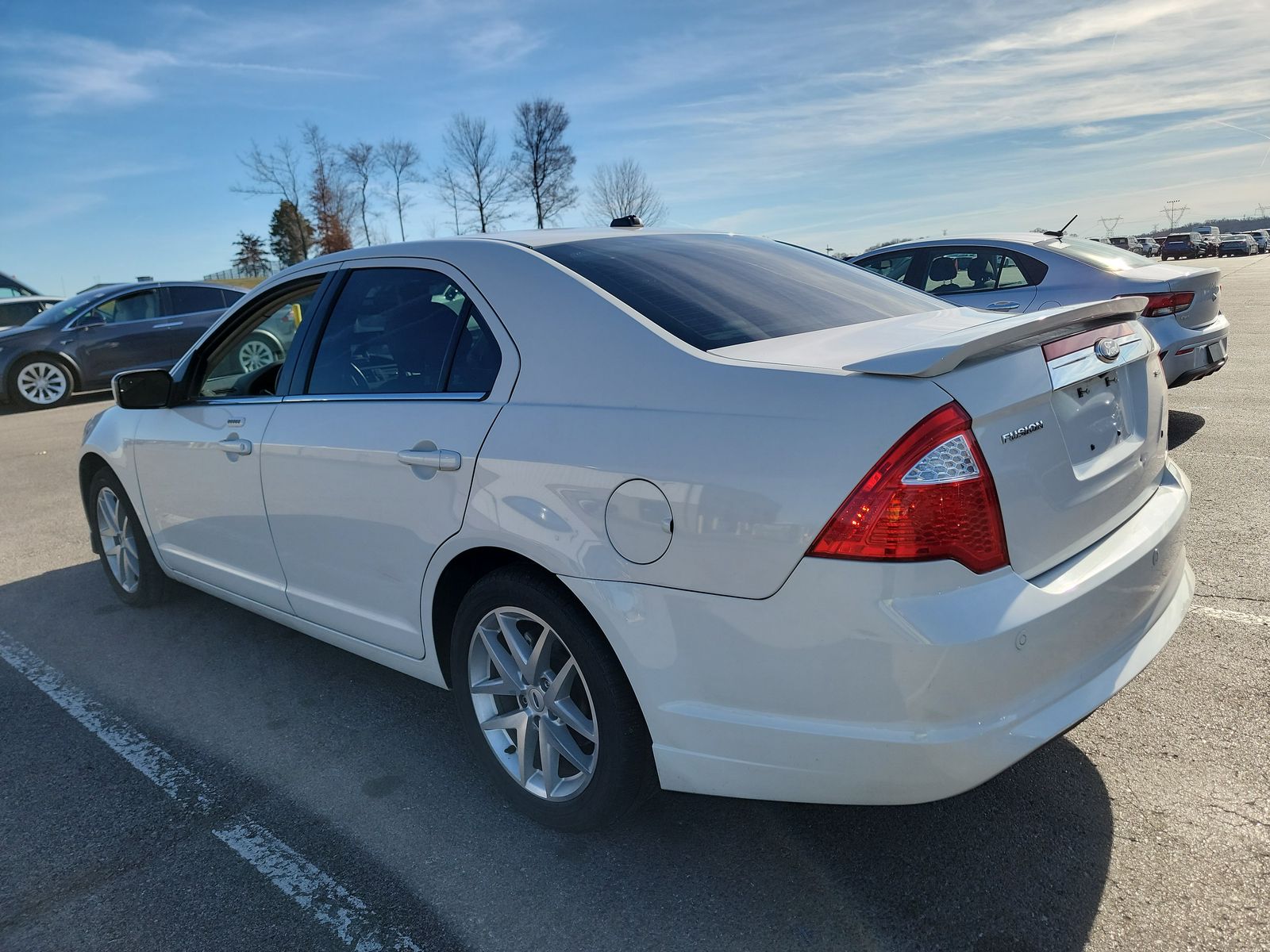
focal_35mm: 24
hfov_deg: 71.6
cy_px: 476
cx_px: 635
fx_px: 881
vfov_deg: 56.8
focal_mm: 6.7
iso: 50
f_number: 1.8
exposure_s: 1/861
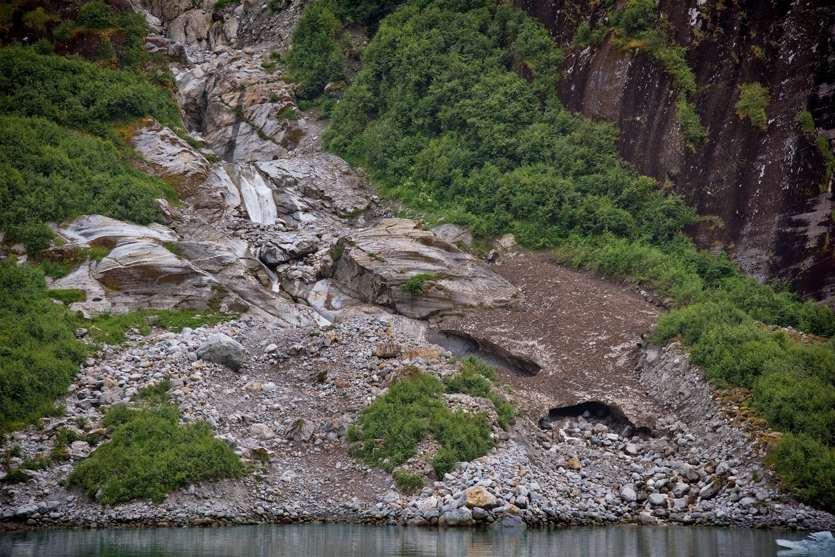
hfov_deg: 21.5
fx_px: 2204
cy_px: 278
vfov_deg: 14.4
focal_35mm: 95
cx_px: 418
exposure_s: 1/200
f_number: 4.5
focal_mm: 95
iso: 100
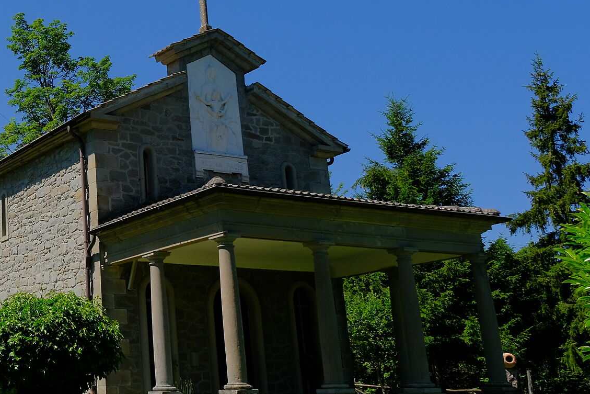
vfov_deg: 26.5
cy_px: 163
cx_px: 7
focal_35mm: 51
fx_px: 836
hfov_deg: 35.4
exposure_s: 1/1500
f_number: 5.6
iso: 320
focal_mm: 16
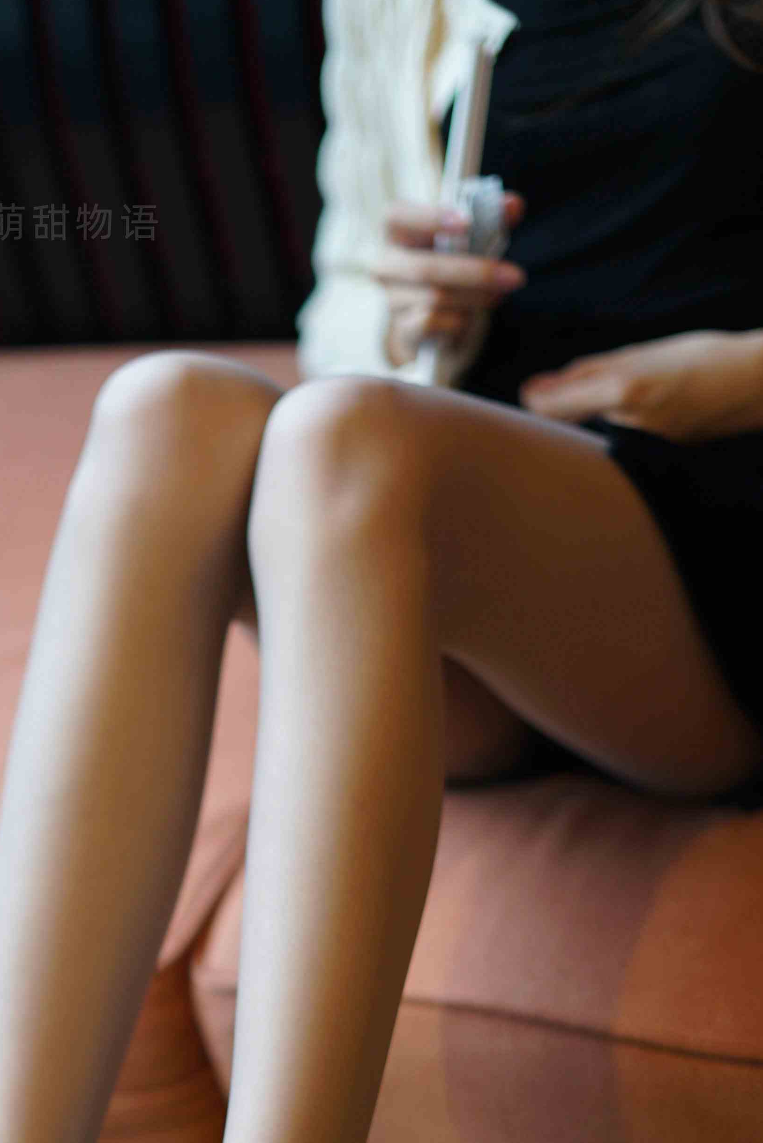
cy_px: 946
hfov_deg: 15.6
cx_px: 149
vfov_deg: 23.0
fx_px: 2762
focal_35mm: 87
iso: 200
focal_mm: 50
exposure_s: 1/100
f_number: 1.8
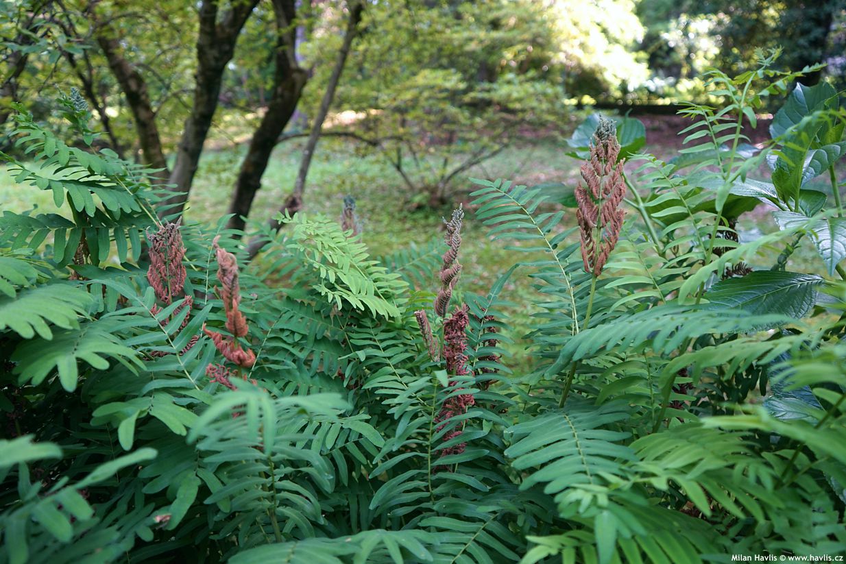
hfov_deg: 65.5
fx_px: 658
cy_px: 282
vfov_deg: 46.4
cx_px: 423
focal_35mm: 28
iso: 320
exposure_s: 1/160
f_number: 4
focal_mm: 28
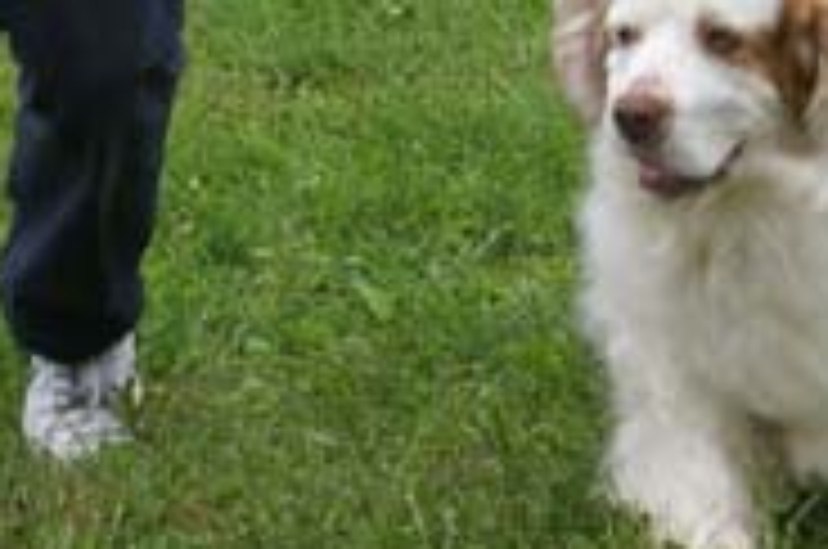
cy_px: -317
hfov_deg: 5.3
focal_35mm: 392
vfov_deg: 3.5
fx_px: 9000
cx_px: 495
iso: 100
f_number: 7.1
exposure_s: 1/125
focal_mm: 60
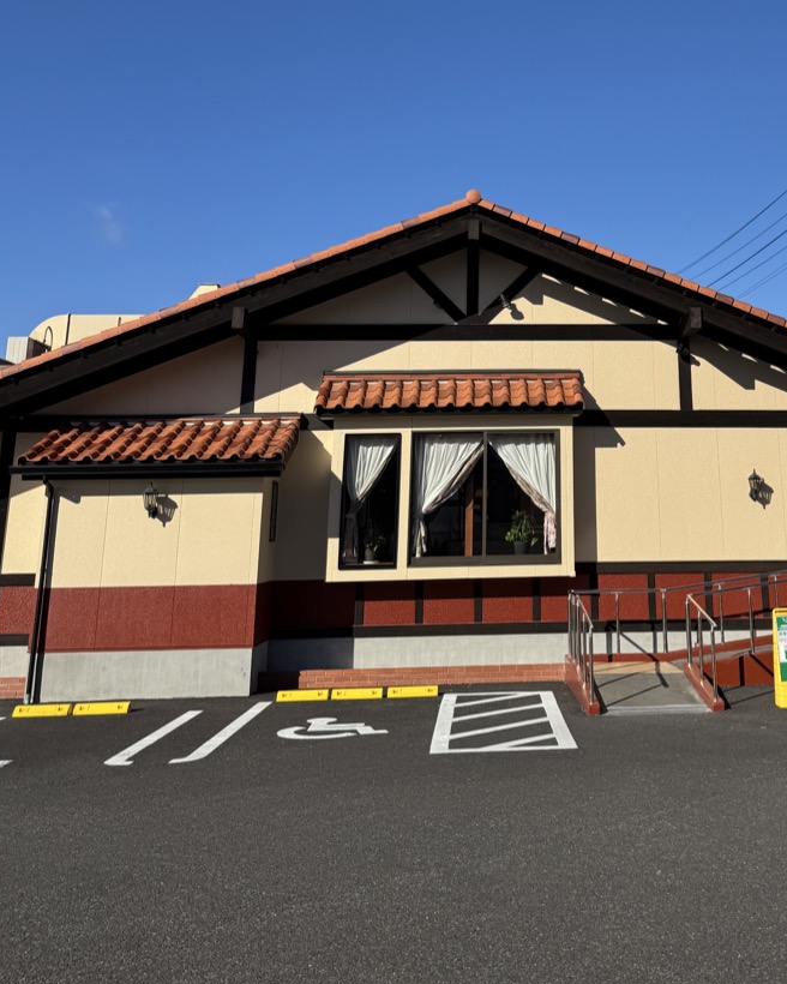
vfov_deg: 44.7
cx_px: 566
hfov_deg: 37.5
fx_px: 1135
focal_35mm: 39
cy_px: 205
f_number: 1.78
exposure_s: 1/6410
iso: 80
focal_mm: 6.76
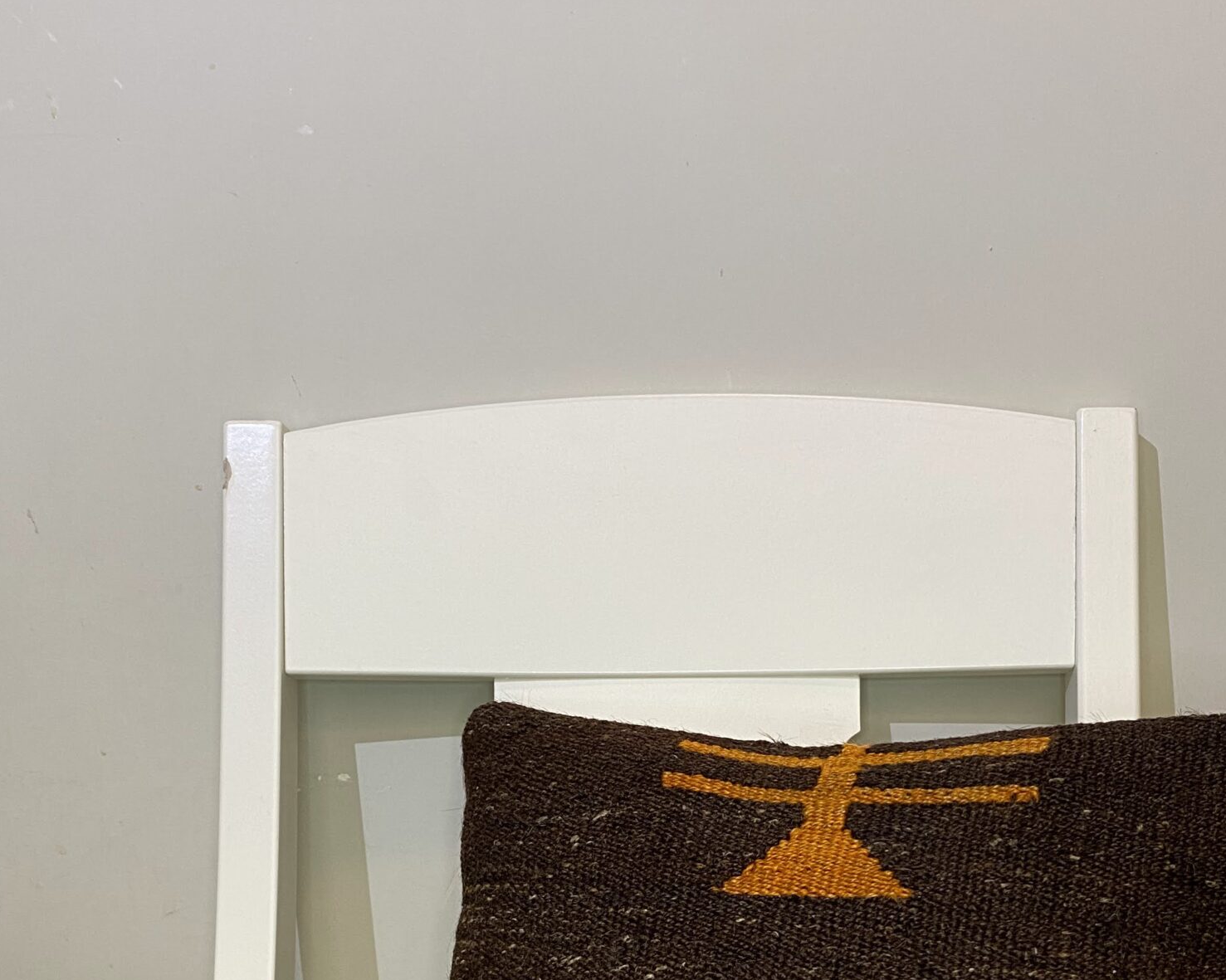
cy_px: 924
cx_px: 632
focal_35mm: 44
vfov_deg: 32.1
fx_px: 1596
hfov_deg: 42.0
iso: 125
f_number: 1.8
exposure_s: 1/83
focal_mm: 4.25
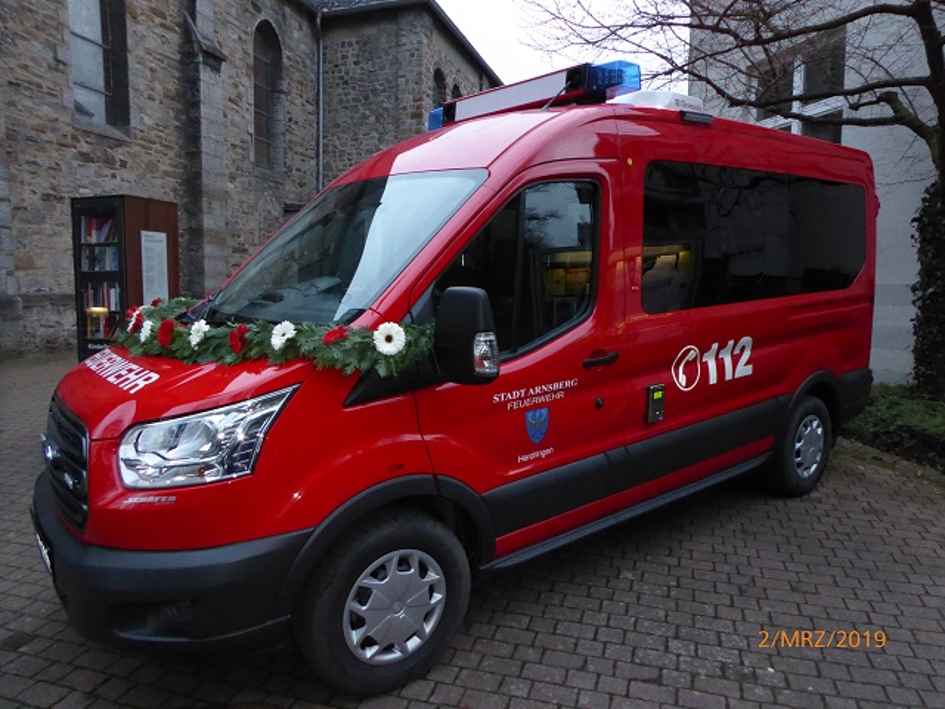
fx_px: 655
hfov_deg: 71.6
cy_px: 354
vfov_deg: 56.8
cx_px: 472
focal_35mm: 24
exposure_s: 1/60
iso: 800
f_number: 3.3
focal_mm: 4.3
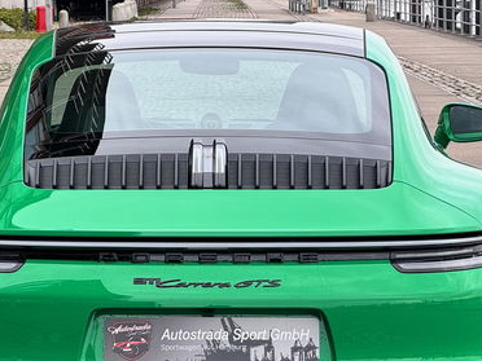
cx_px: 216
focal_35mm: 159
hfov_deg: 12.4
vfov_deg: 9.3
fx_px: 2214
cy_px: 304
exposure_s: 1/146
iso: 25
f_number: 2.8
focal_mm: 9
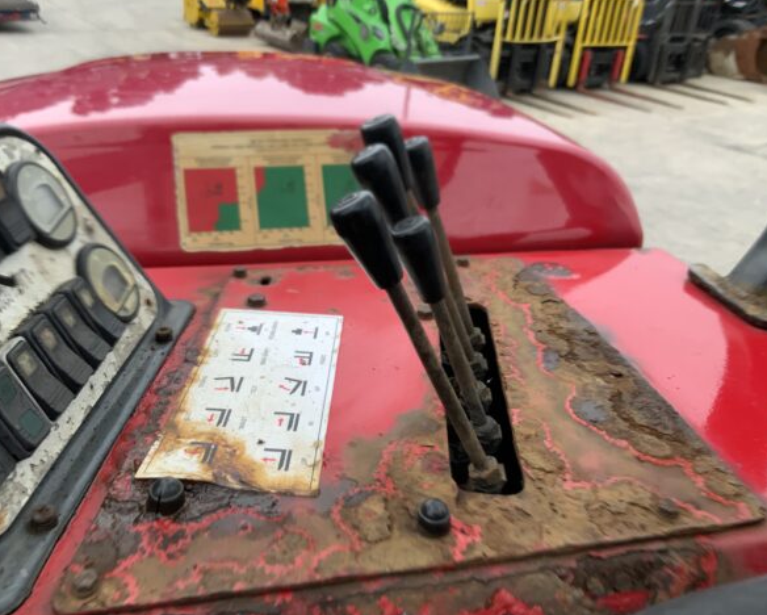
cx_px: 365
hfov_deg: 57.1
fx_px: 704
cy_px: 304
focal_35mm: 31
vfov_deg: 47.2
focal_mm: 3
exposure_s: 1/274
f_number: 1.8
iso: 16
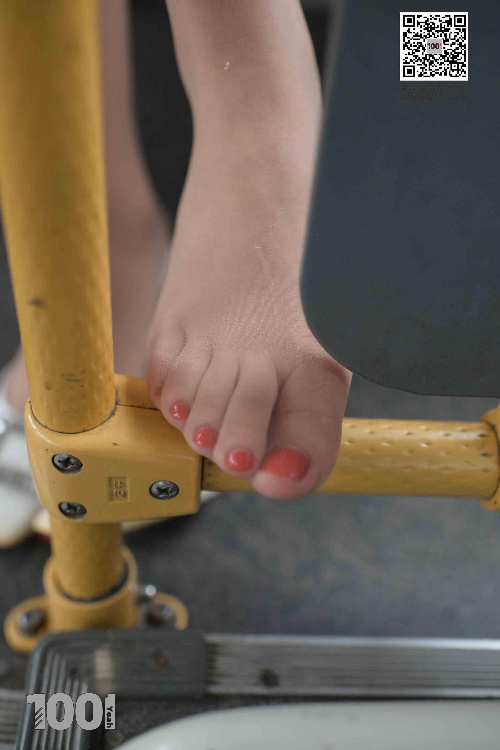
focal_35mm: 35
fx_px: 729
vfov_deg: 54.4
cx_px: 250
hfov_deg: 37.9
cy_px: 375
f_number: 2.2
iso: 3600
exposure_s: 1/200
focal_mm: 35
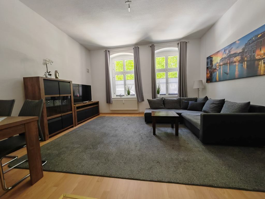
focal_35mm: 13
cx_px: 132
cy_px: 100
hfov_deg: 106.2
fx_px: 100
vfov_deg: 89.9
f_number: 2
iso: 320
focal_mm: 1.82
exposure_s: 1/33
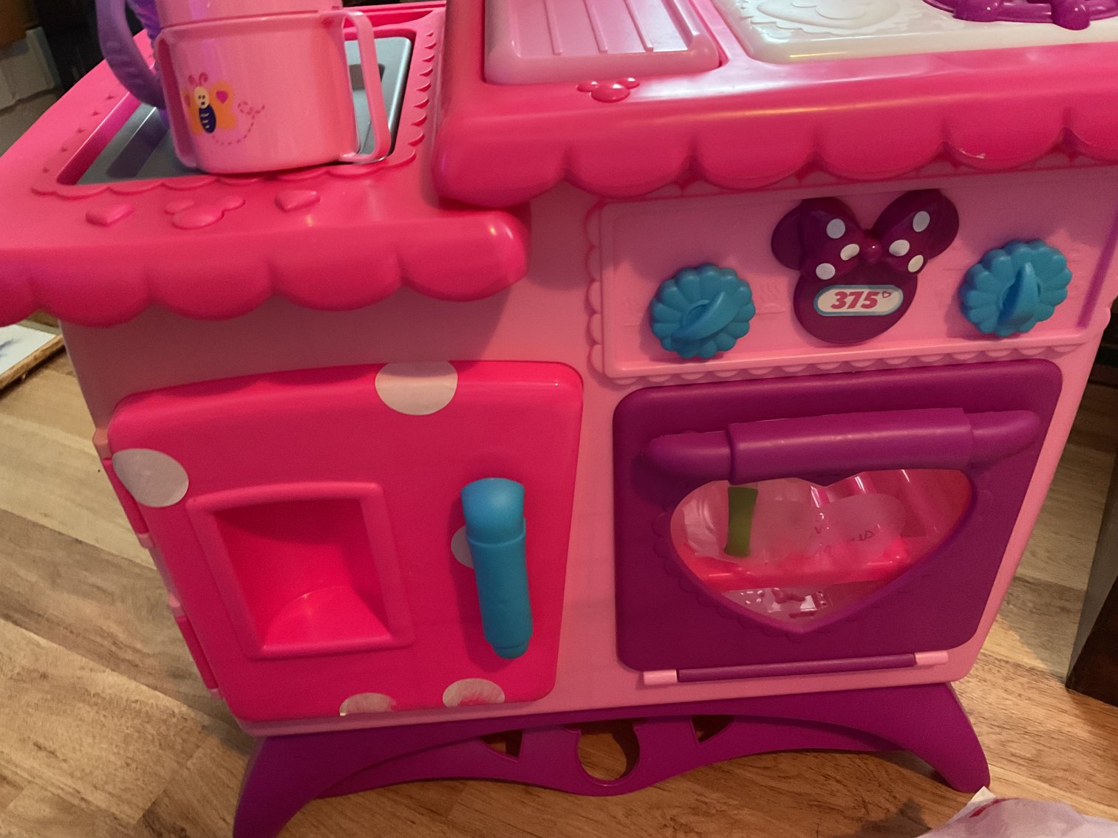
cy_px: 419
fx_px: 937
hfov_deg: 61.7
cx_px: 559
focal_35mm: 29
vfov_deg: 48.2
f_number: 1.8
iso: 400
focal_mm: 3
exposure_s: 1/30
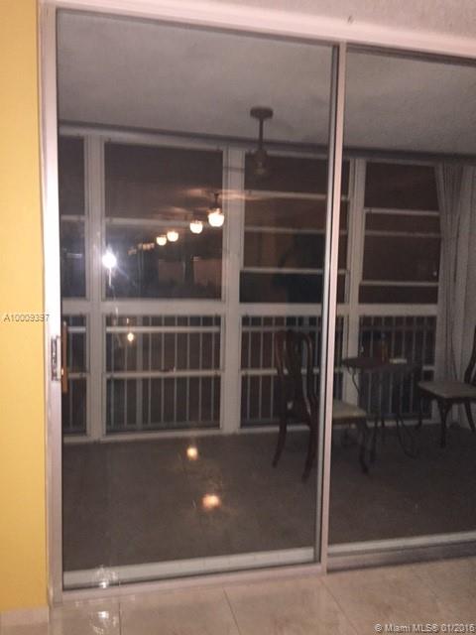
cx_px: 238
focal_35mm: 29
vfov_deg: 61.7
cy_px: 318
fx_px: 532
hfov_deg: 48.2
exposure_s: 1/16
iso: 320
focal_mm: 4.15
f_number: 2.2
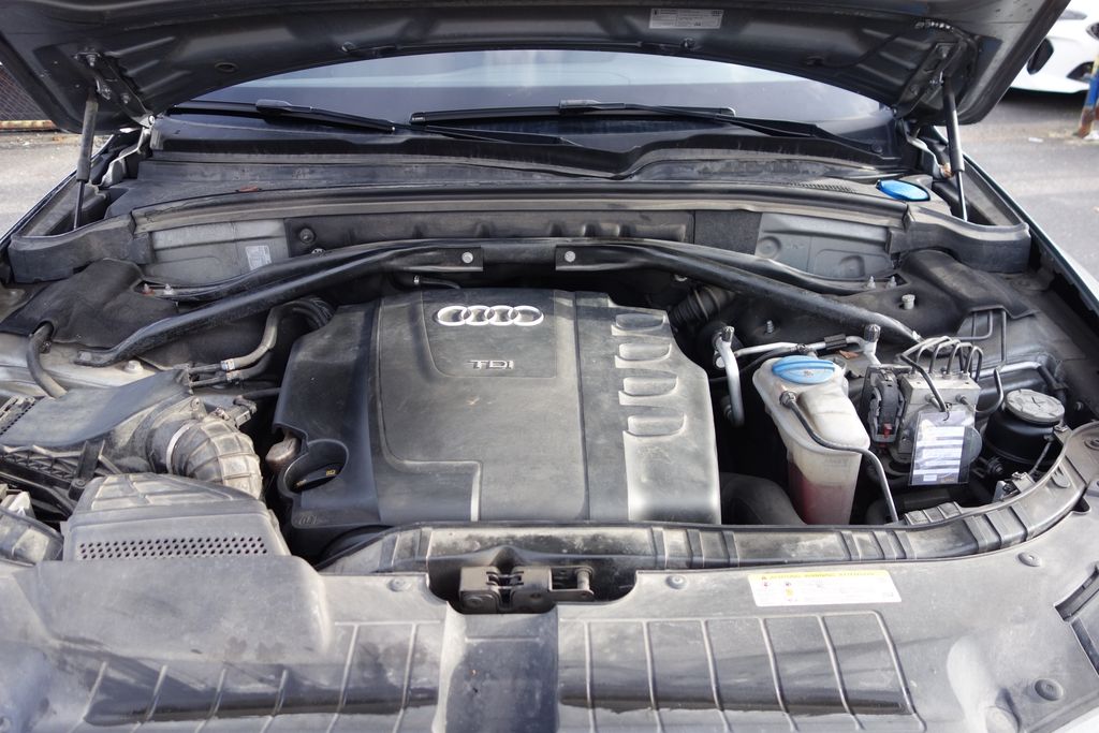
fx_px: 855
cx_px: 550
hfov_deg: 65.5
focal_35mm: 28
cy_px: 366
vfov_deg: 46.4
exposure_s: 1/500
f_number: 1.8
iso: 125
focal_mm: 10.4
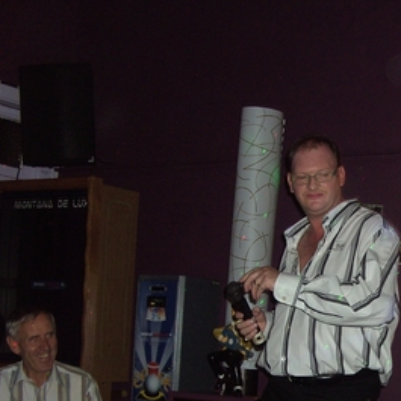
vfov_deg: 23.0
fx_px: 970
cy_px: 331
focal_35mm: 74
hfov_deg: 22.6
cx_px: 389
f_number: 2.8
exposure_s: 1/50
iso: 100
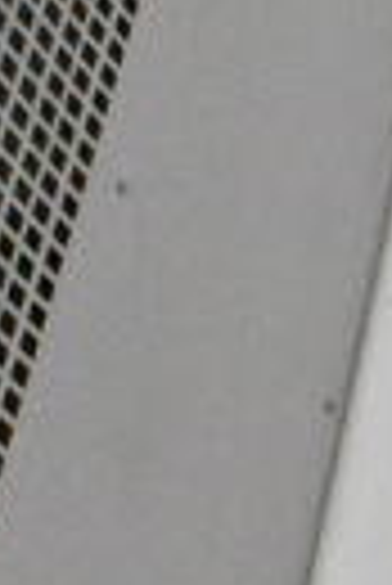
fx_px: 3095
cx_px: 1104
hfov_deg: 6.7
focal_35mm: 190
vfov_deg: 10.8
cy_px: 245
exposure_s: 1/1000
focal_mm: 18
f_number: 13
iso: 6400
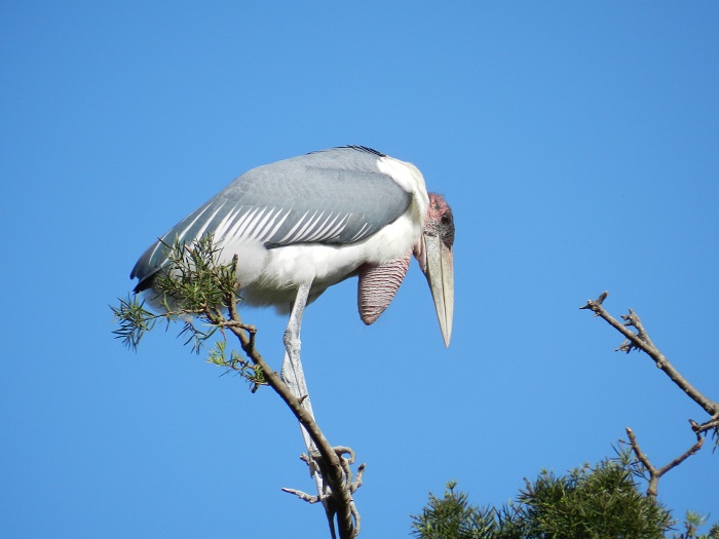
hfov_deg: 2.4
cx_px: 360
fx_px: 16824
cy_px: 270
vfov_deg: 1.8
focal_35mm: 810
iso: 160
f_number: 5.7
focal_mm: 144
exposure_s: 1/640
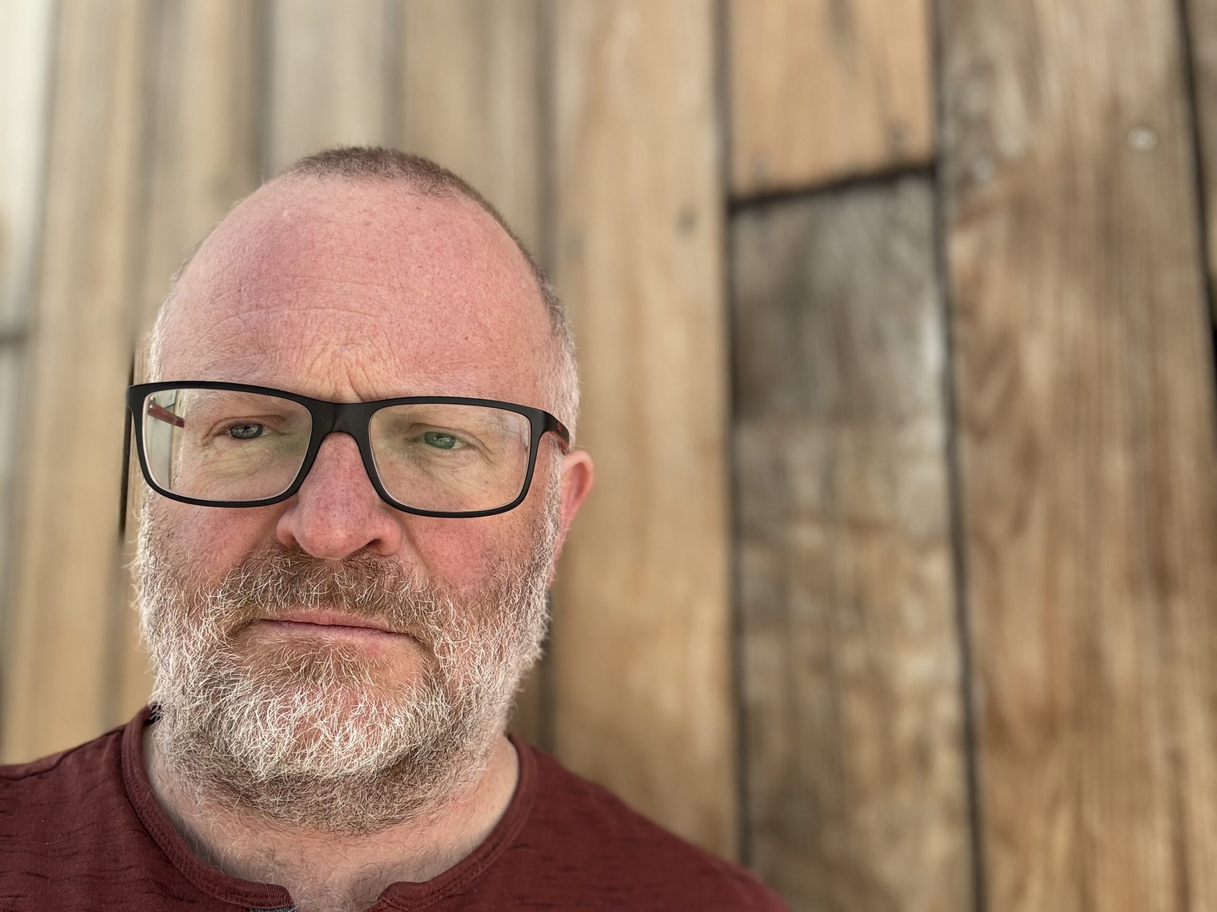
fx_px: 1055
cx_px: 608
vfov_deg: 46.8
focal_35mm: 30
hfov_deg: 60.0
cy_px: 456
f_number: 1.9
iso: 20
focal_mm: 2.69
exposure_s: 1/149
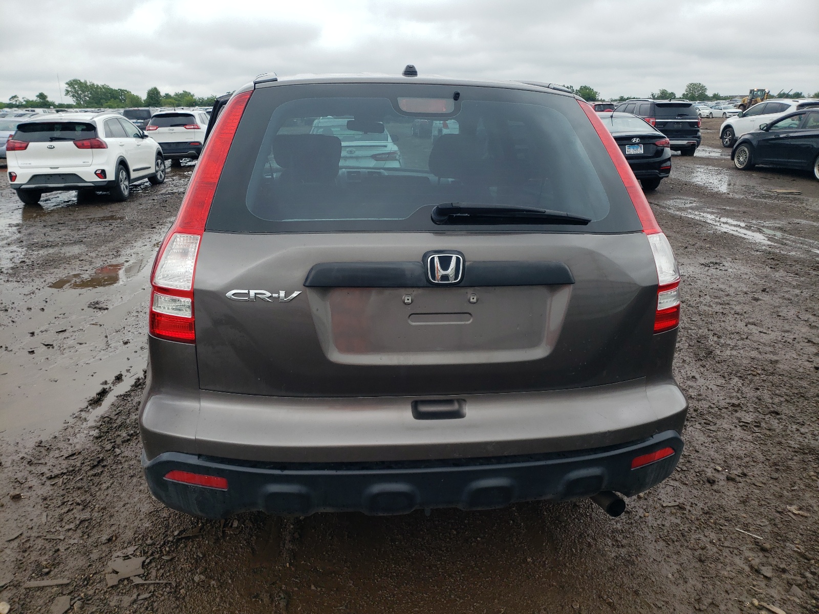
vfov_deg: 53.1
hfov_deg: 67.3
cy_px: 307
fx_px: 615
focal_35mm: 26
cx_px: 410
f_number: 1.5
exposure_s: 1/1111
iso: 50
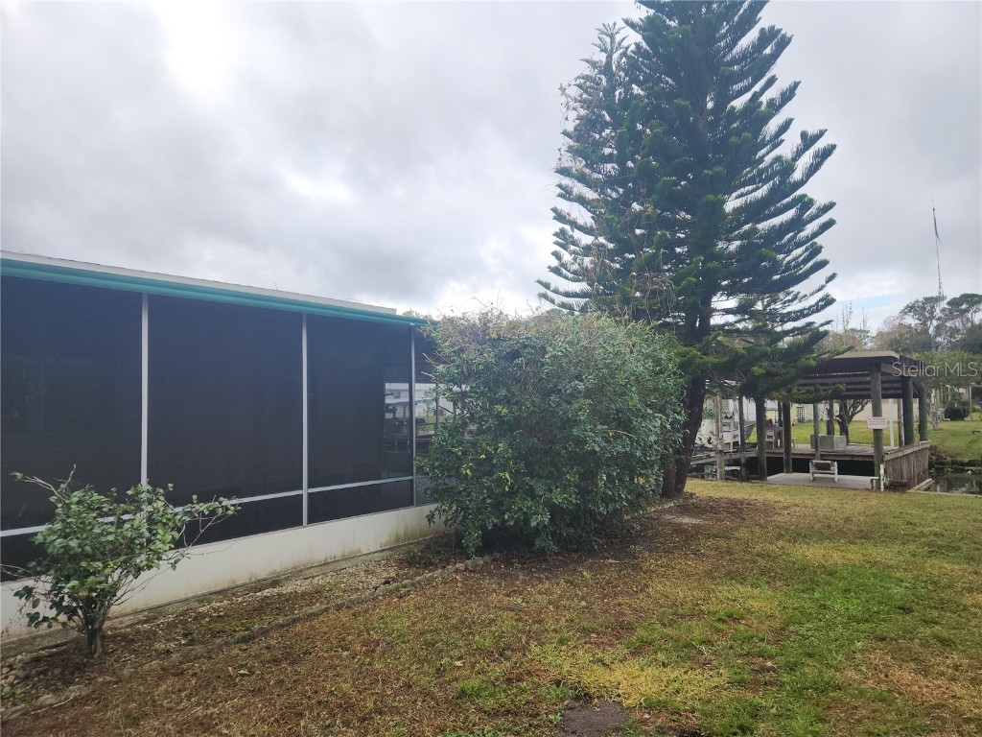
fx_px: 652
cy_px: 368
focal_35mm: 23
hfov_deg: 73.9
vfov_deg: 58.9
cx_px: 491
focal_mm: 5.4
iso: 20
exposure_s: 1/752
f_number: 1.8
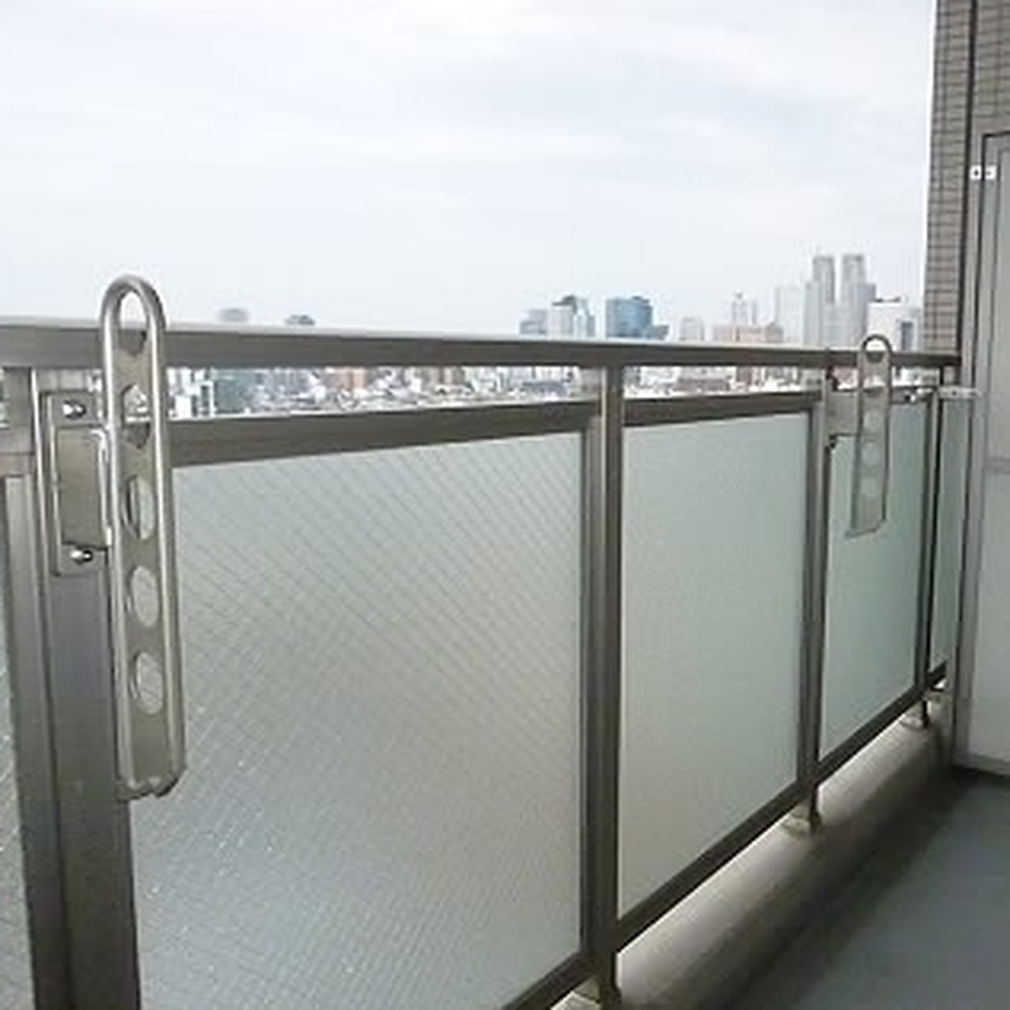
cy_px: 499
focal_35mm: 30
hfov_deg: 53.3
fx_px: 990
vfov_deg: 54.0
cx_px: 644
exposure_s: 1/1600
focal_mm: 4.5
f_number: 9
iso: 1600
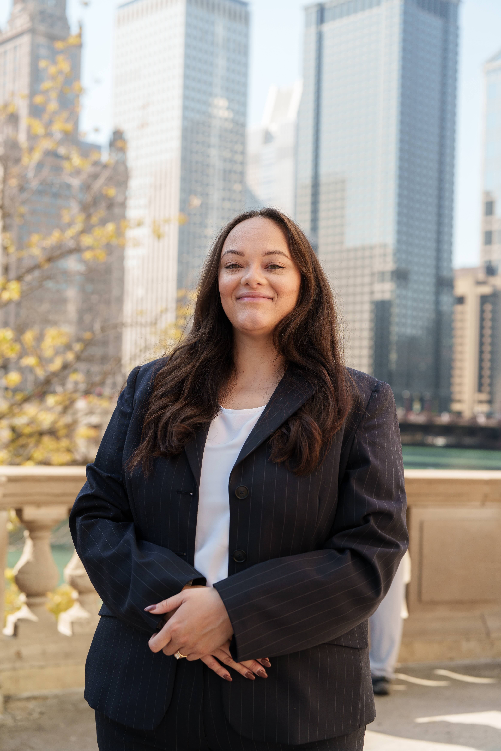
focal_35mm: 50
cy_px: 376
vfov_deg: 39.6
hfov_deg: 27.0
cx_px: 250
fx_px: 1044
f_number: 3.5
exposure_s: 1/800
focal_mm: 50
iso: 160
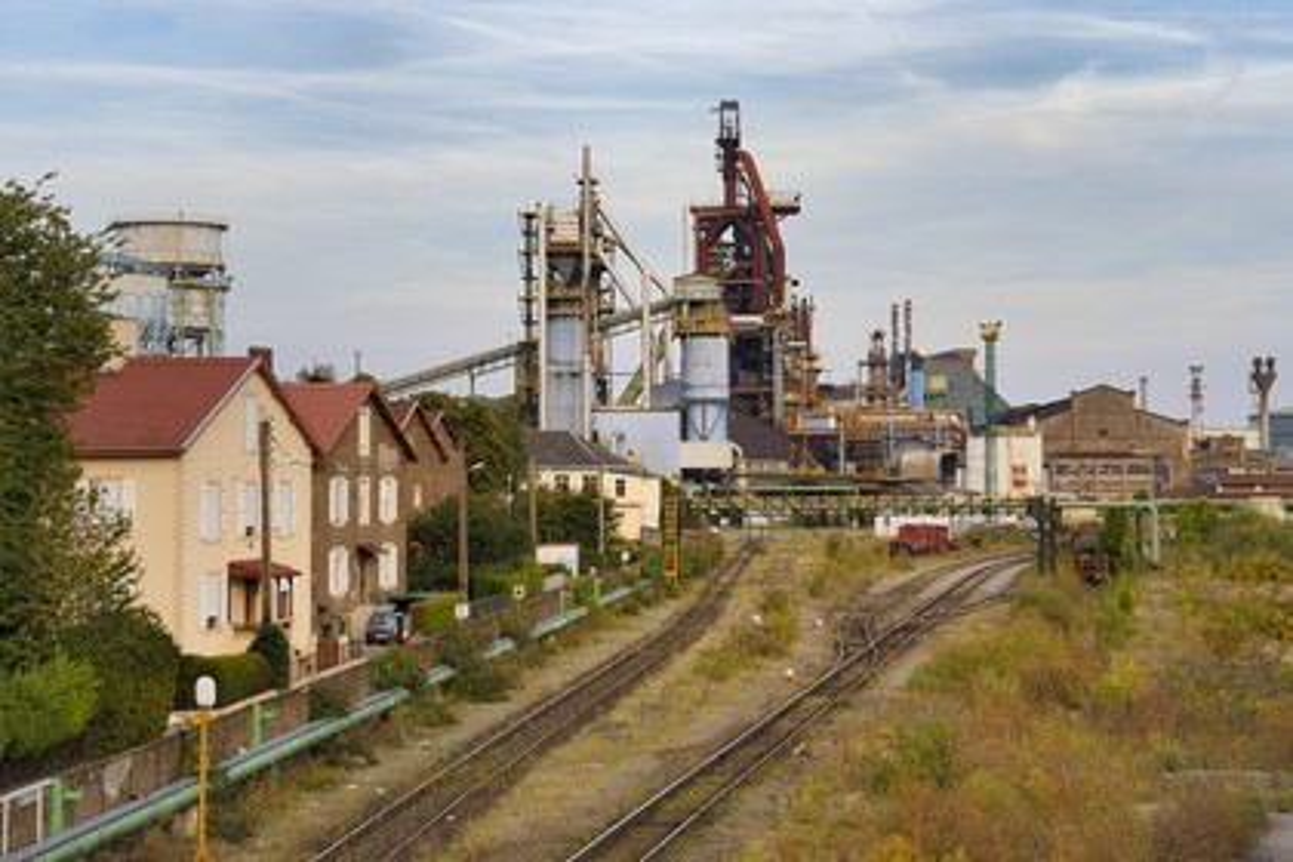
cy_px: 431
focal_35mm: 70
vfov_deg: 19.5
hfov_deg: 28.8
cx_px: 646
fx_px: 2514
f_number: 5.6
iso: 400
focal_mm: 70
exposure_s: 1/200
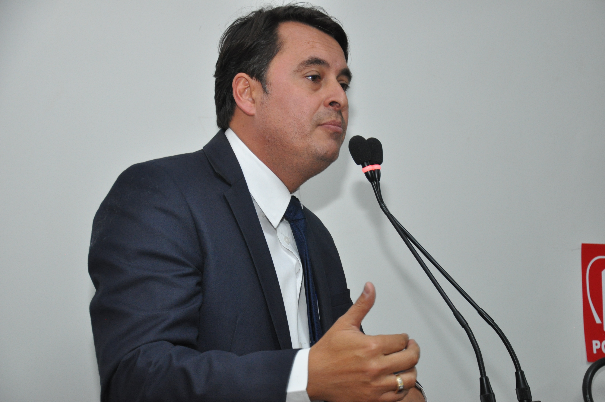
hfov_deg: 27.0
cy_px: 201
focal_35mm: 75
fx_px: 1259
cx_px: 302
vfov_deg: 18.1
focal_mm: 50
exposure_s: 1/60
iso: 800
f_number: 5.6
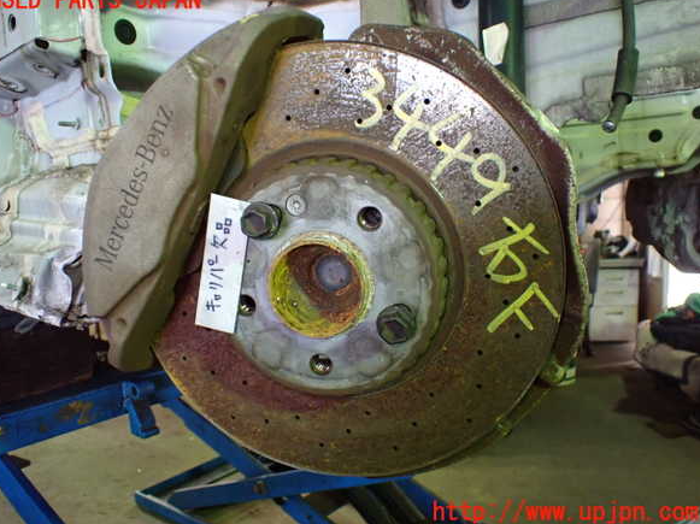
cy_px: 257
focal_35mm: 31
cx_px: 343
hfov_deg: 58.4
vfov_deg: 45.4
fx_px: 626
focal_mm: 5.4
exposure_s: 1/80
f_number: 2.3
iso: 800
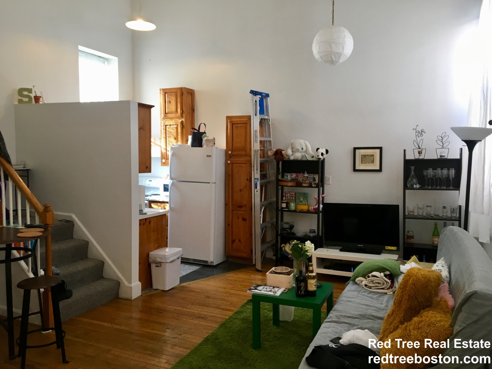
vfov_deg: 48.2
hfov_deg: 61.7
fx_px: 412
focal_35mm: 29
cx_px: 246
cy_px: 184
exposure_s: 1/30
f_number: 2.2
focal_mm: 4.15
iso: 80
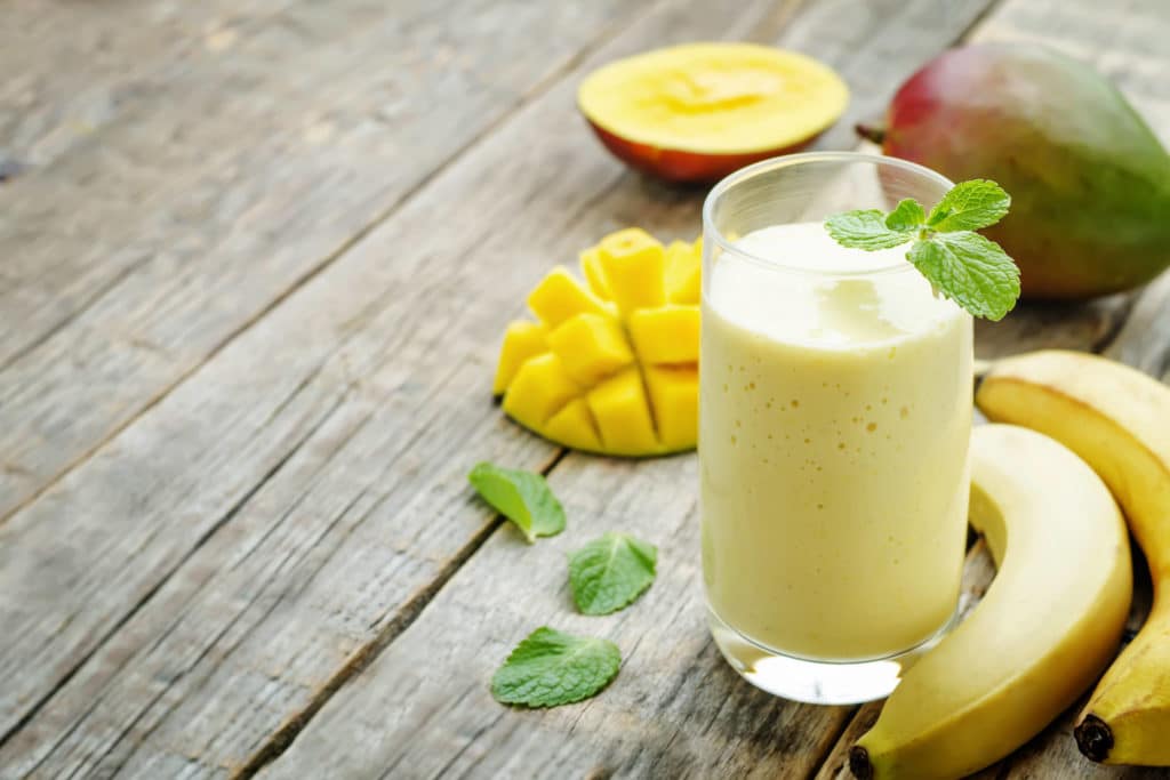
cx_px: 585
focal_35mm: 75
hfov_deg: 27.0
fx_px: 2438
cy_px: 390
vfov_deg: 18.2
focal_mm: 50
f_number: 5.6
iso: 100
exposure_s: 1/20
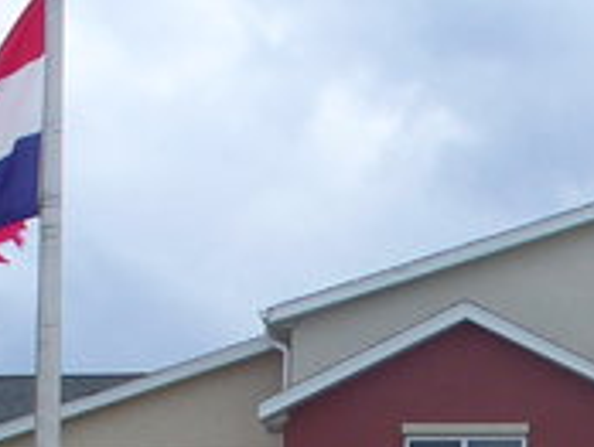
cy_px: 747
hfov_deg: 11.4
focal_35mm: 170
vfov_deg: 8.5
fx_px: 2921
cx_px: 686
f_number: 5.6
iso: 80
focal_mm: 6.1
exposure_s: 1/500
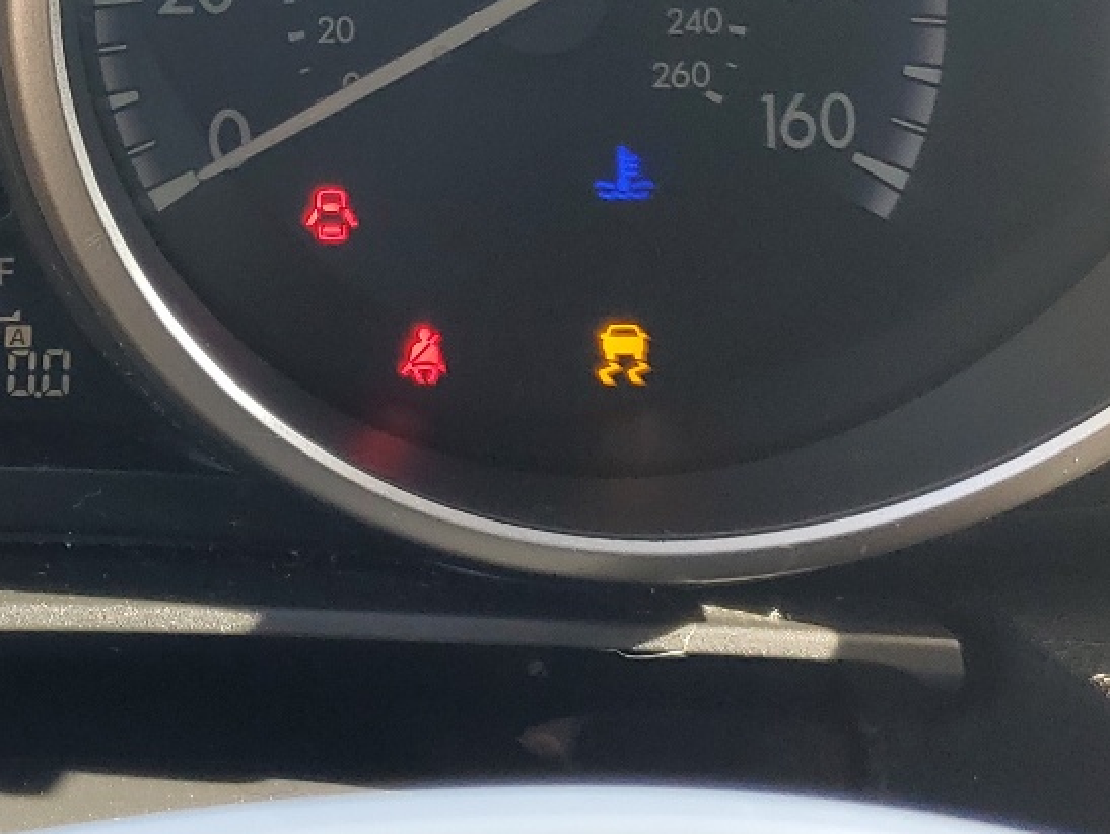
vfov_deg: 18.8
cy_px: -24
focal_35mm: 76
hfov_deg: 23.7
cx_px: -162
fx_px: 2439
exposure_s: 1/143
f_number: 1.5
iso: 50
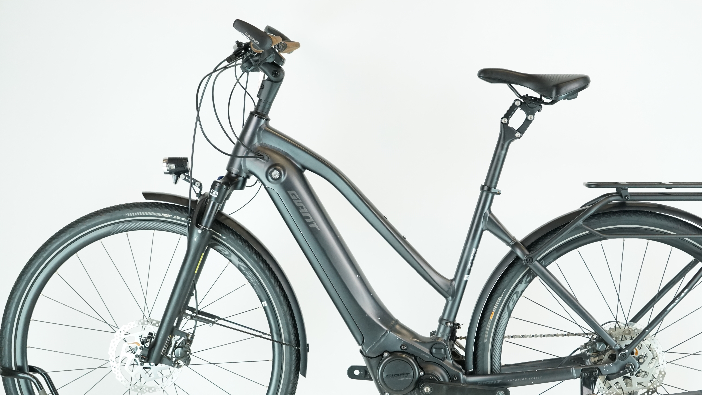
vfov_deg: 14.2
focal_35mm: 85
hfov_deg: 25.0
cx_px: 395
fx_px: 1582
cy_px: 258
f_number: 5.6
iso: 2000
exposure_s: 1/200
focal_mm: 70
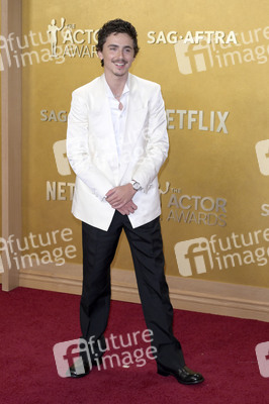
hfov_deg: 25.0
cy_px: 202
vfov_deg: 36.9
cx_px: 134
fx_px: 606
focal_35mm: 54
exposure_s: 1/200
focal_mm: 54
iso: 2500
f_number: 8
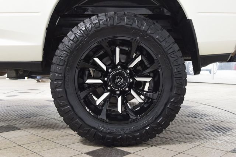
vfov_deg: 31.9
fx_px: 275
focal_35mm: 42
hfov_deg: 46.4
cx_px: 118
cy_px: 78
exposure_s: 1/15
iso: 1400
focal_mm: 28
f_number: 6.3
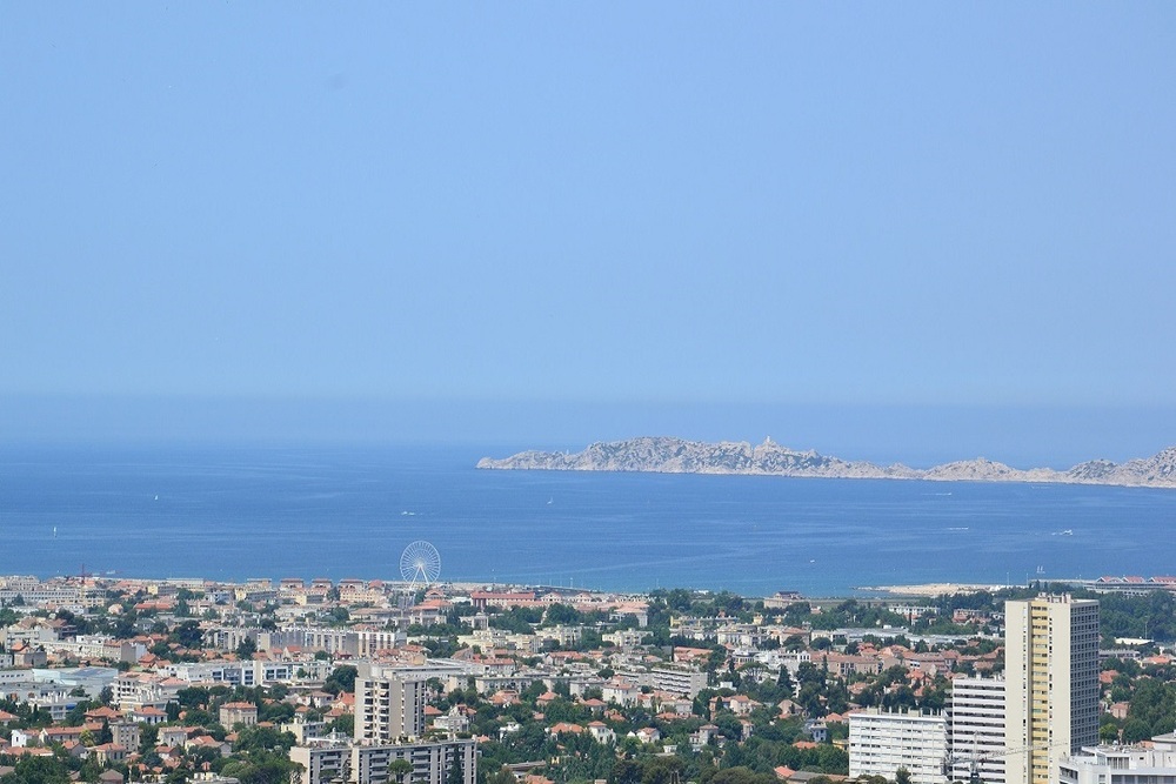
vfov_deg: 10.2
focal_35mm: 135
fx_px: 4410
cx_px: 588
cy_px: 392
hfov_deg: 15.2
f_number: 11
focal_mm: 90
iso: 360
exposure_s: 1/500
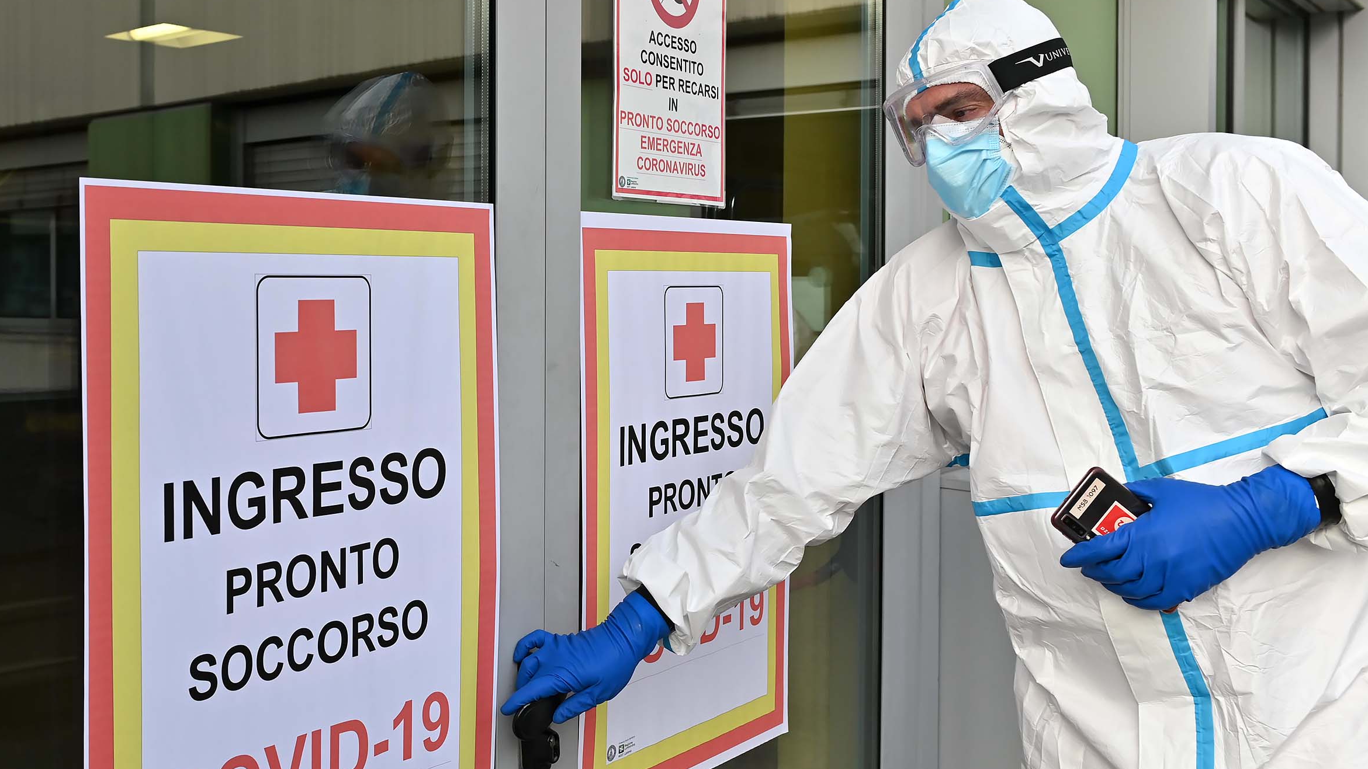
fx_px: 1052
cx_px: 680
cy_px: 450
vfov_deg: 40.1
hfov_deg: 66.1
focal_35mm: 29
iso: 320
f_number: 5
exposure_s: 1/400
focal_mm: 27
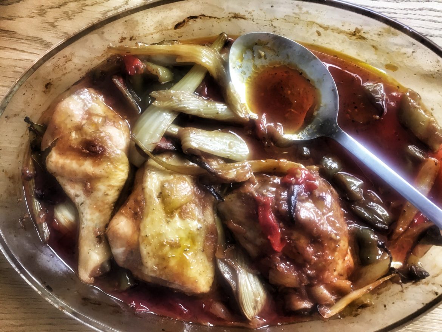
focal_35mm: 29
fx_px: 370
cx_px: 221
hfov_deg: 61.6
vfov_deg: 48.2
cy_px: 166
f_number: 2.2
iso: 80
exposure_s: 1/33
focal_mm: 4.15
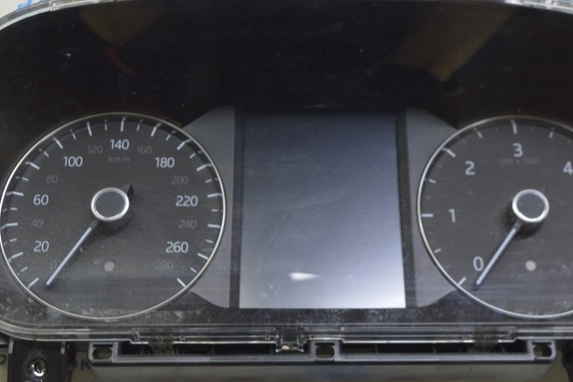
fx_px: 955
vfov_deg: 22.6
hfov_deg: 33.4
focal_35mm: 60
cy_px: 175
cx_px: 314
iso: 400
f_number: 5.6
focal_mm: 24
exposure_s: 1/20
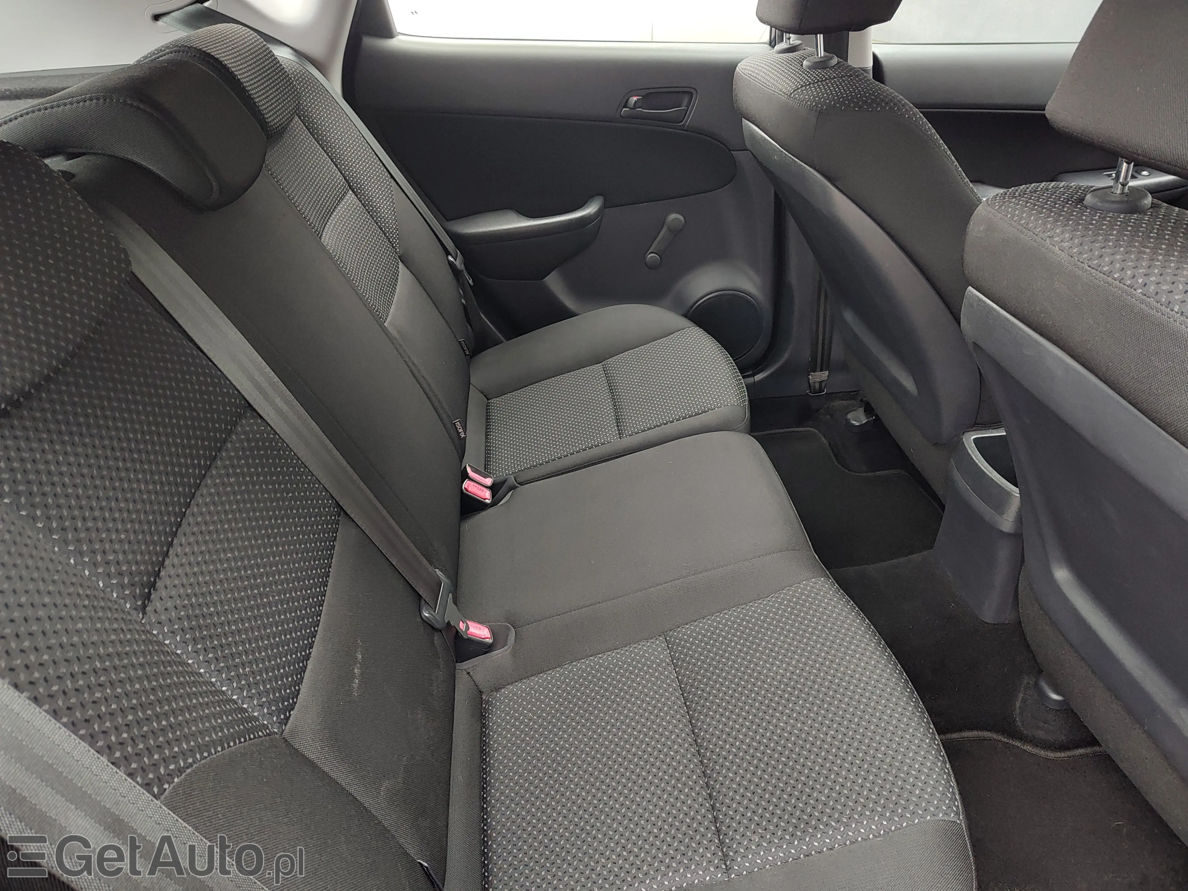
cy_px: 446
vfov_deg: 58.9
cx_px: 594
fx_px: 789
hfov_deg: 73.9
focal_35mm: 23
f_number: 1.8
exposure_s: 1/50
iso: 267
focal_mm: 5.56
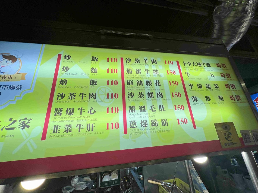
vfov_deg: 85.7
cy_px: 93
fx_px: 104
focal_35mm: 14
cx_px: 133
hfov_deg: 102.0
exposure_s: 1/120
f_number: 1.8
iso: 40
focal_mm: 1.57
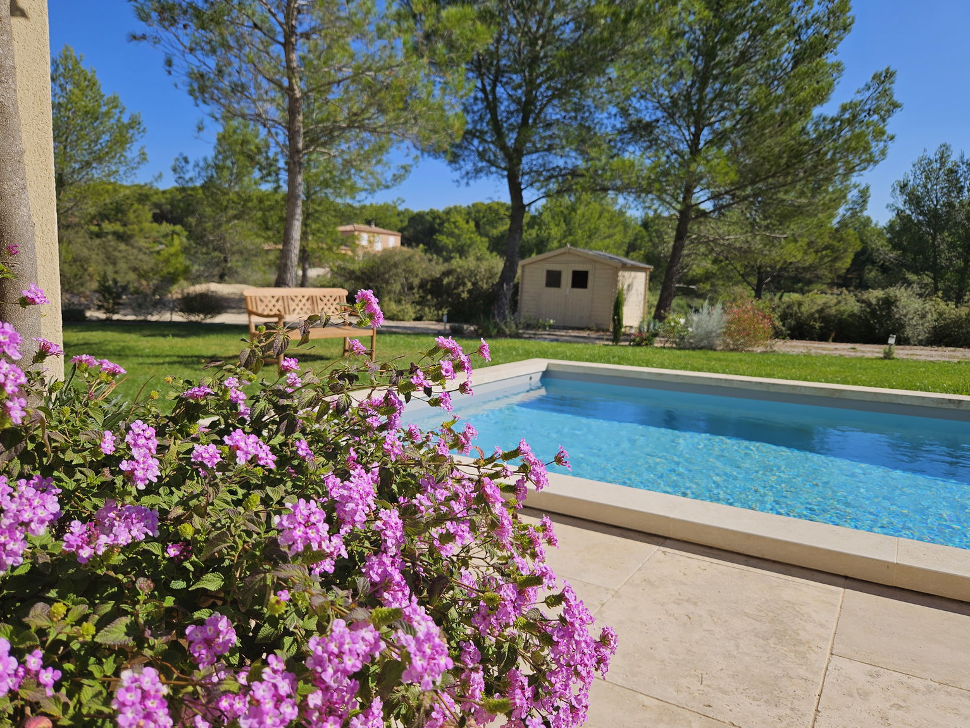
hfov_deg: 71.6
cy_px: 351
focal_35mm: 24
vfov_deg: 56.8
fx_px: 673
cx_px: 489
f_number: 1.8
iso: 25
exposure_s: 1/2391
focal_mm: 5.4
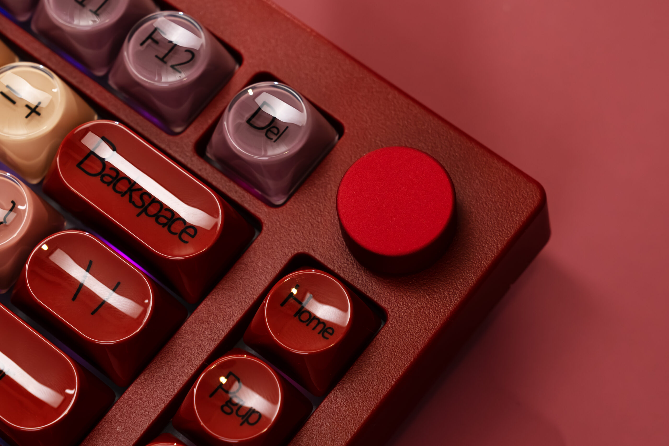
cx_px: 334
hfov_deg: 19.5
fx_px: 1951
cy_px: 223
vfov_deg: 13.0
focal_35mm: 105
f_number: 8
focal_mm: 70
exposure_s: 1/125
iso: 640
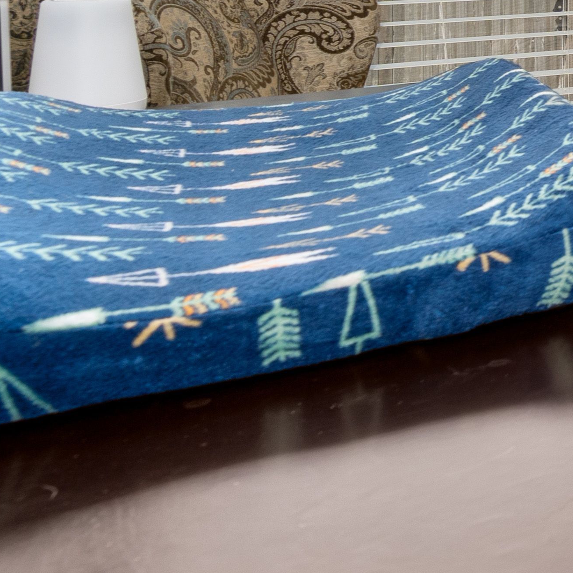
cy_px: -99
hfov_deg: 16.4
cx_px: 1287
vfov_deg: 25.2
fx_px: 1161
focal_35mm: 62
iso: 200
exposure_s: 1.6
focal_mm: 16
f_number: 8
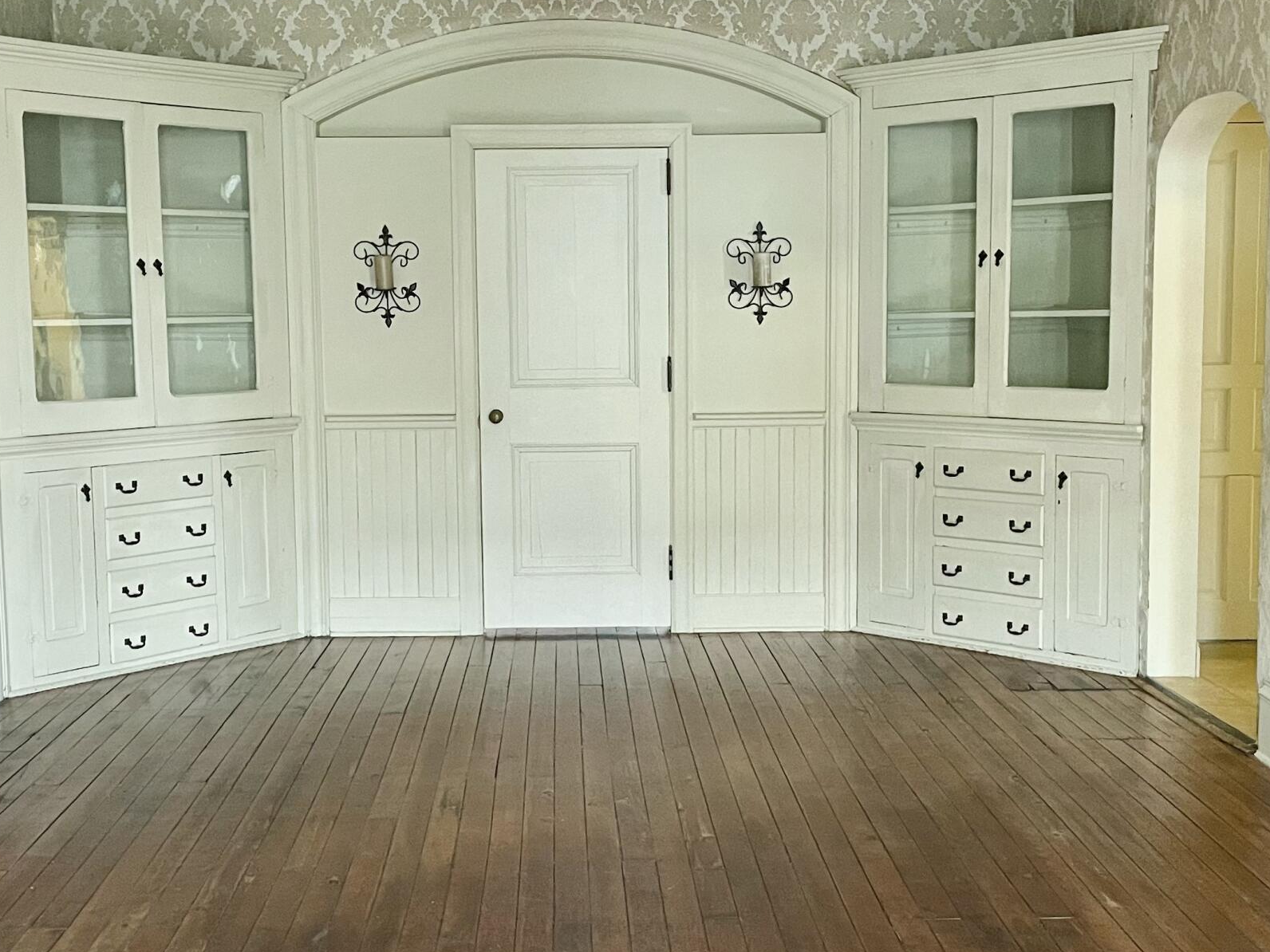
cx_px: 598
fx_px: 1798
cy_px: 493
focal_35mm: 49
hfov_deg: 38.9
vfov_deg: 29.7
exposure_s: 1/60
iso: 320
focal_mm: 4.2
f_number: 1.6
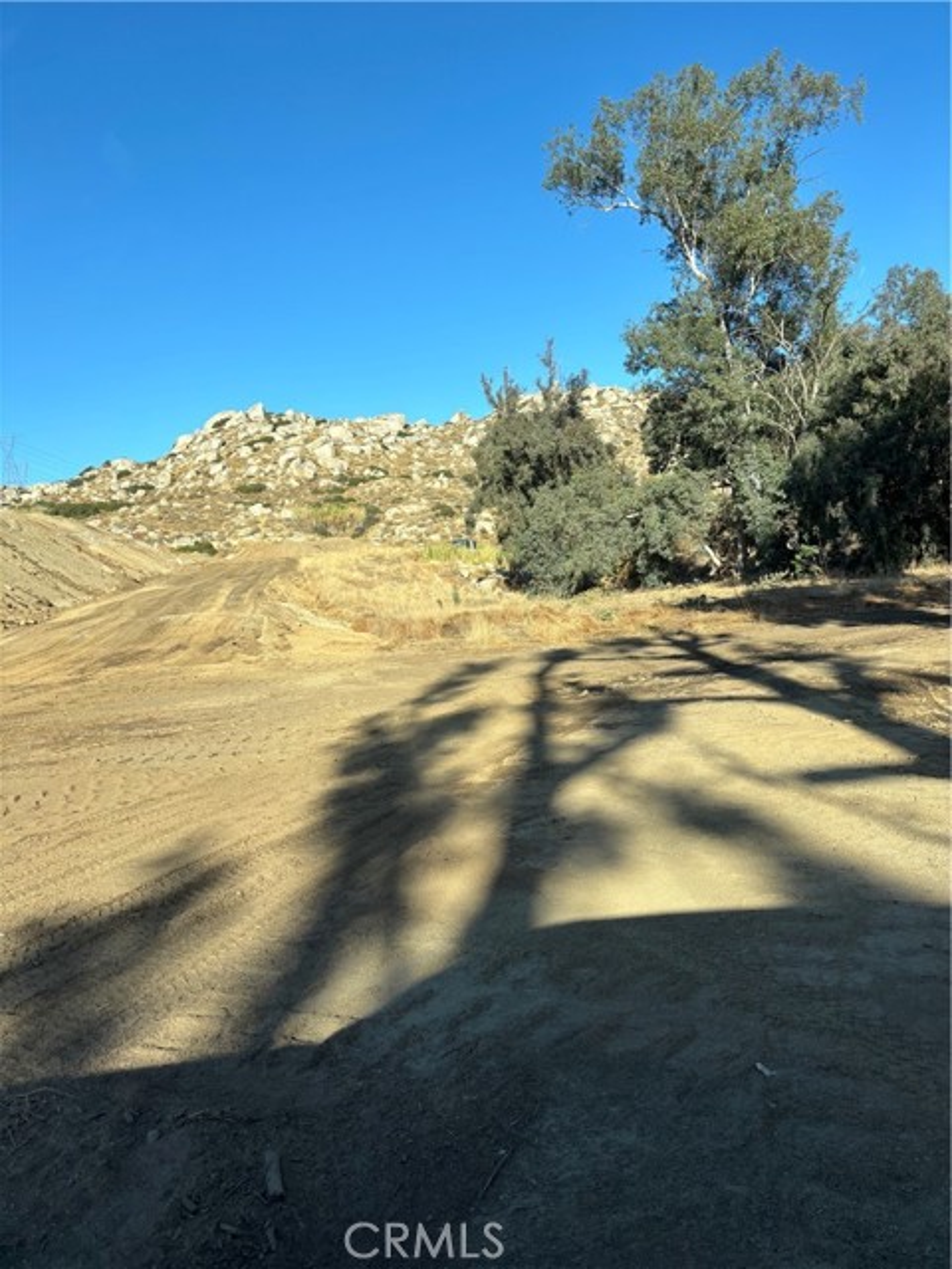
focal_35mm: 26
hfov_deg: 53.1
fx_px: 953
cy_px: 634
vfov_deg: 67.3
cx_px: 476
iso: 50
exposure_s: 1/1783
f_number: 1.6
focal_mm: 5.96
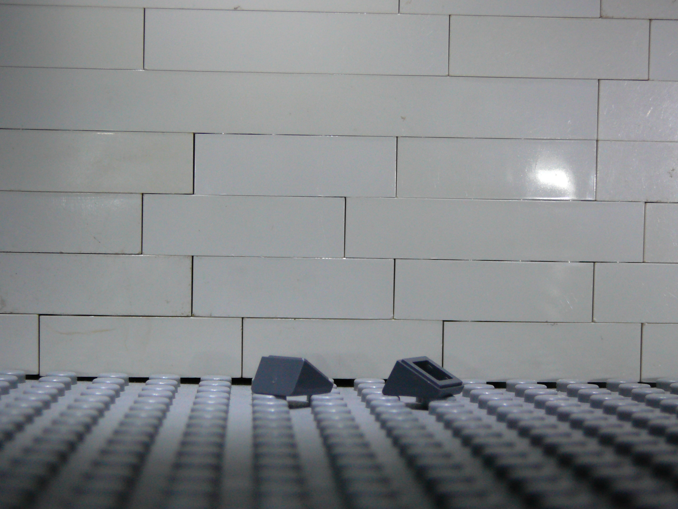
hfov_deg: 25.3
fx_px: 1508
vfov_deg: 19.1
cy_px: 254
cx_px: 339
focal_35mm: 77
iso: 200
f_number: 3.7
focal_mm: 11.5
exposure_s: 1/30
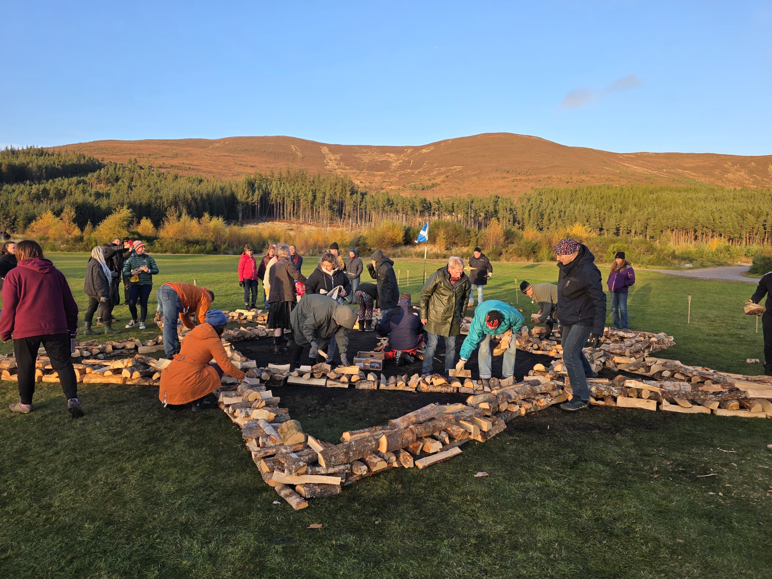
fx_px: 535
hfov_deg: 71.6
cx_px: 385
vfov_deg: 56.8
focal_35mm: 24
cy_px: 285
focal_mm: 6.3
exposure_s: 1/359
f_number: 1.7
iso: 32
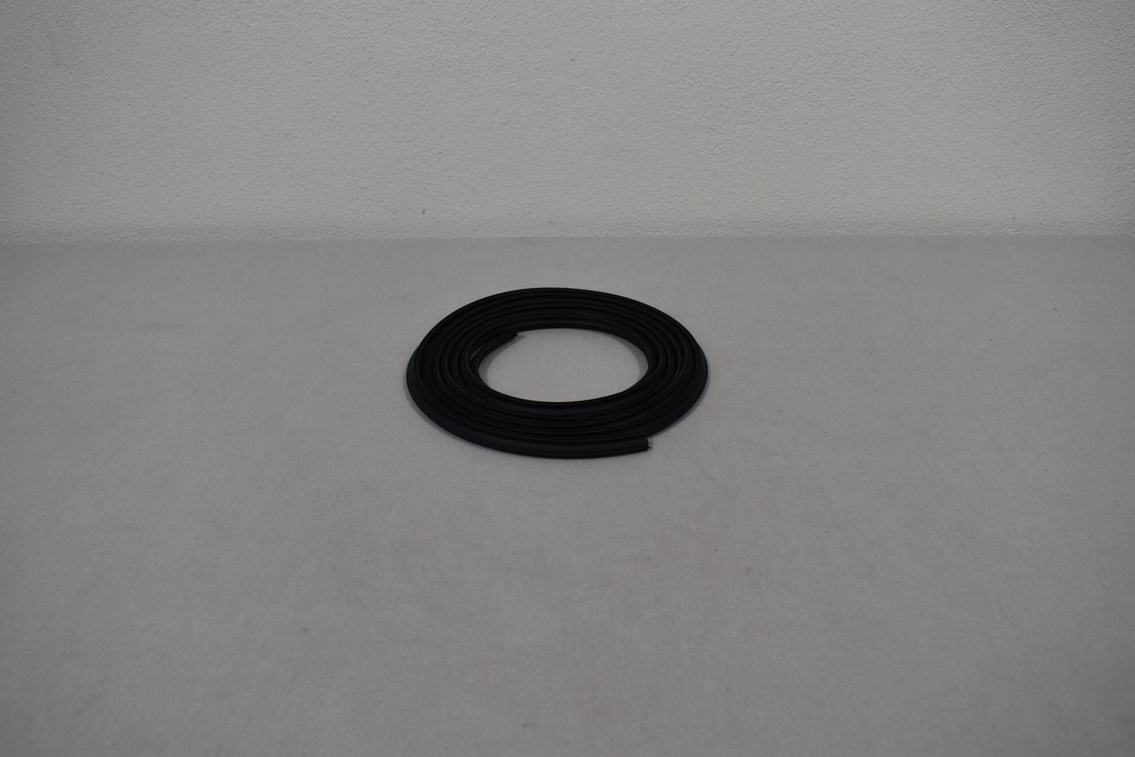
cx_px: 568
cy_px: 378
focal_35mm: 38
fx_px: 1182
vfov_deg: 35.5
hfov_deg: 51.3
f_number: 5.6
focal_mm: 25
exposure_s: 1/125
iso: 320
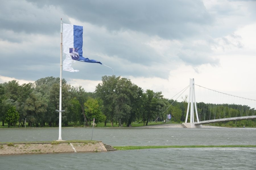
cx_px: 128
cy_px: 85
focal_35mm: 69
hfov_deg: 29.3
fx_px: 490
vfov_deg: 19.6
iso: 160
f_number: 7.1
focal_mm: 46
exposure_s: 1/200
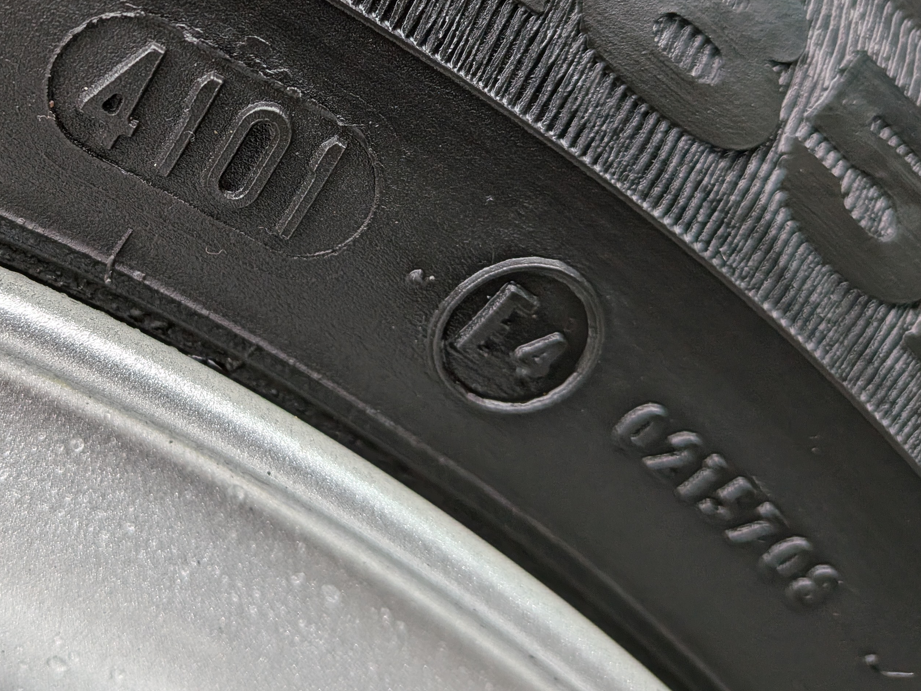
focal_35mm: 38
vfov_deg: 36.8
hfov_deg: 47.8
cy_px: 172
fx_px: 1011
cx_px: 276
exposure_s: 1/101
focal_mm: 4.53
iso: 29
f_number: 1.7
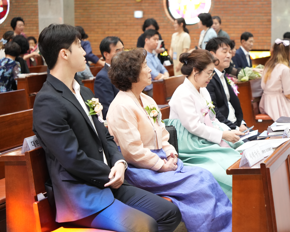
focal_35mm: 76
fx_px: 652
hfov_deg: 25.0
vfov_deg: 20.2
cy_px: 115
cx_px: 170
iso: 3200
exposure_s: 1/125
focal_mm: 67
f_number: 4
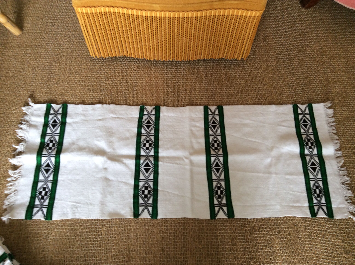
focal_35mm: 32
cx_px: 178
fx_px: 328
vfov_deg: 44.1
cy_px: 132
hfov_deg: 56.9
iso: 50
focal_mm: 3.3
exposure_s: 1/25
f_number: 2.4
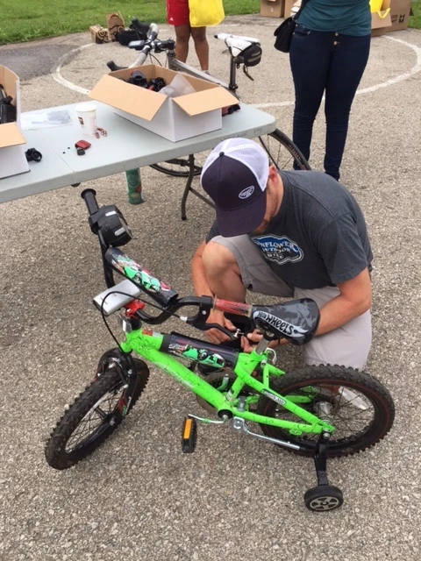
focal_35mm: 29
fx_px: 470
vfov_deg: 61.7
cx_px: 210
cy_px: 280
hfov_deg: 48.2
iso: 32
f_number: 2.2
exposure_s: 1/670
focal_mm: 4.15
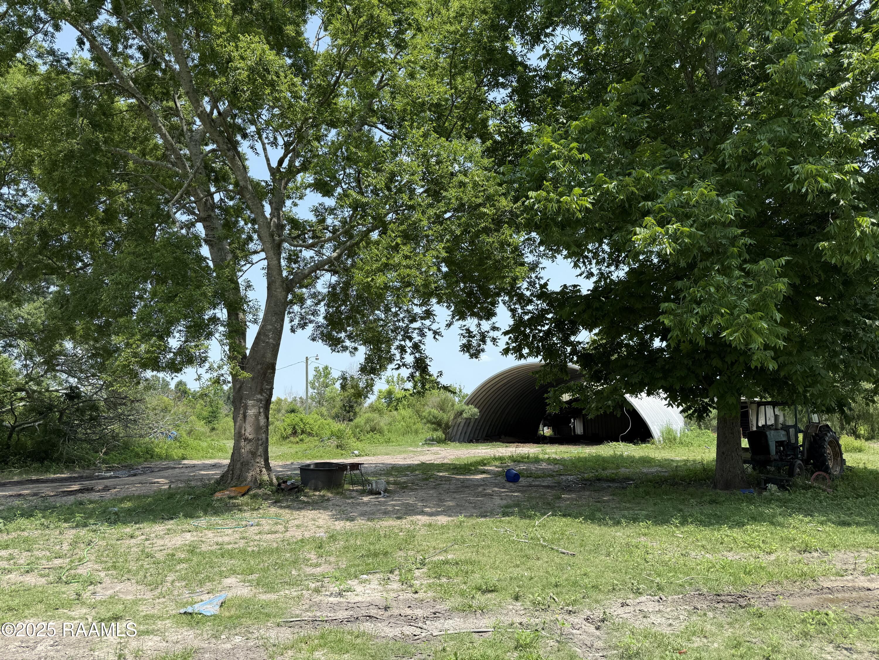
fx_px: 609
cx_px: 440
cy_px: 330
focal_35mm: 24
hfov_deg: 71.6
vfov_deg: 56.8
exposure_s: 1/2611
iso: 100
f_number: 1.78
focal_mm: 6.76
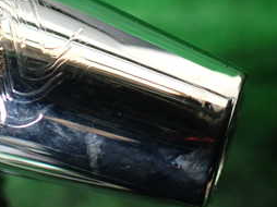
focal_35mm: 71
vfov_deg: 20.2
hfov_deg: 25.8
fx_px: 568
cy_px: 15
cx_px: -12
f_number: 2.3
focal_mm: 5.4
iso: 250
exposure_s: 1/125
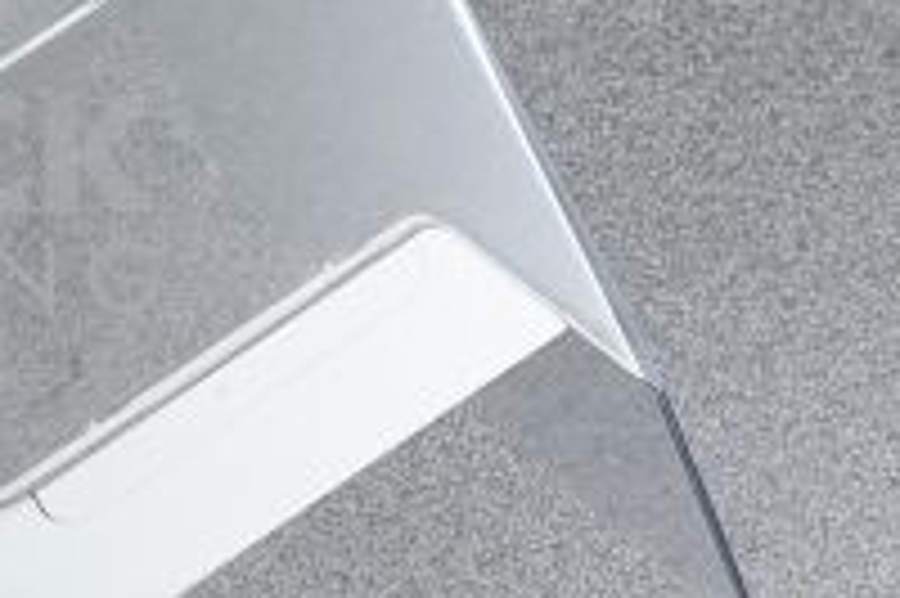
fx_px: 3747
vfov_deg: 9.1
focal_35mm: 150
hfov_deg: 13.2
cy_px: 205
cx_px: -288
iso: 1600
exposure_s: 1/125
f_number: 13
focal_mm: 50
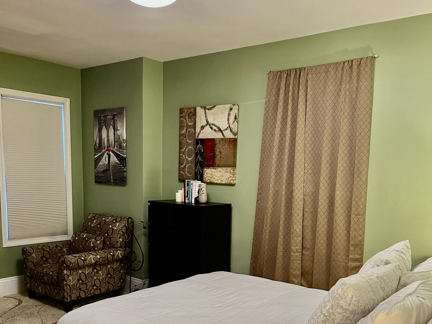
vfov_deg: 39.7
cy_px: 240
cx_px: 214
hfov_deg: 52.6
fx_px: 437
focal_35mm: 35
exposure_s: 1/60
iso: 250
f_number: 1.5
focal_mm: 5.7
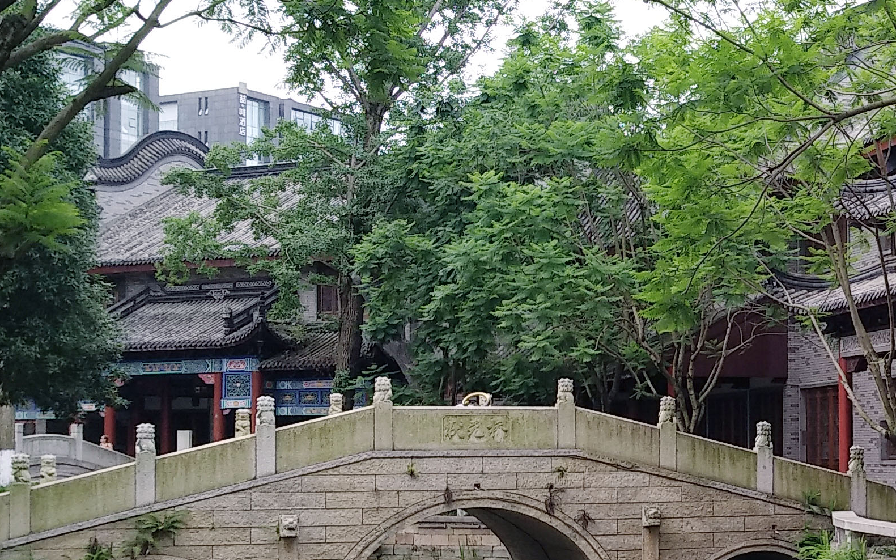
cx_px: 864
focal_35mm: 59
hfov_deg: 32.2
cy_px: 403
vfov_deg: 21.8
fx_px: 1441
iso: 125
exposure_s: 1/202
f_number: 2.2
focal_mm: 3.81
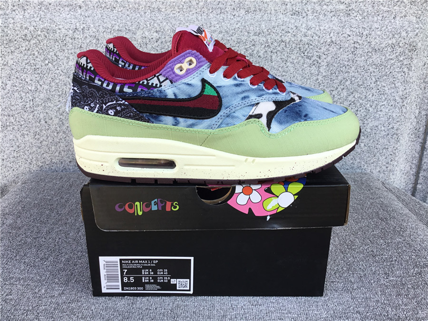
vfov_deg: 45.4
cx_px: 214
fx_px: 383
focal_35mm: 31
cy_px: 160
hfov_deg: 58.4
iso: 25
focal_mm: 3.3
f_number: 2.4
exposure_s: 1/106
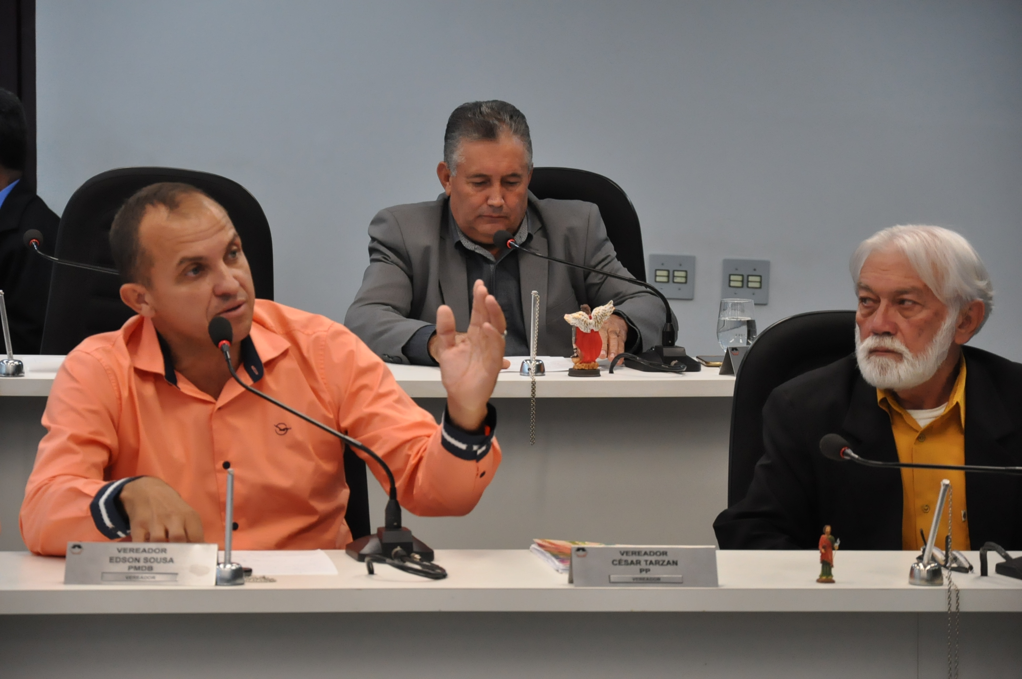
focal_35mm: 158
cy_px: 340
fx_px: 4466
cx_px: 511
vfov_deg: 8.7
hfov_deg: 13.1
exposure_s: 1/200
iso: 2000
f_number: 5.6
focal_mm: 105
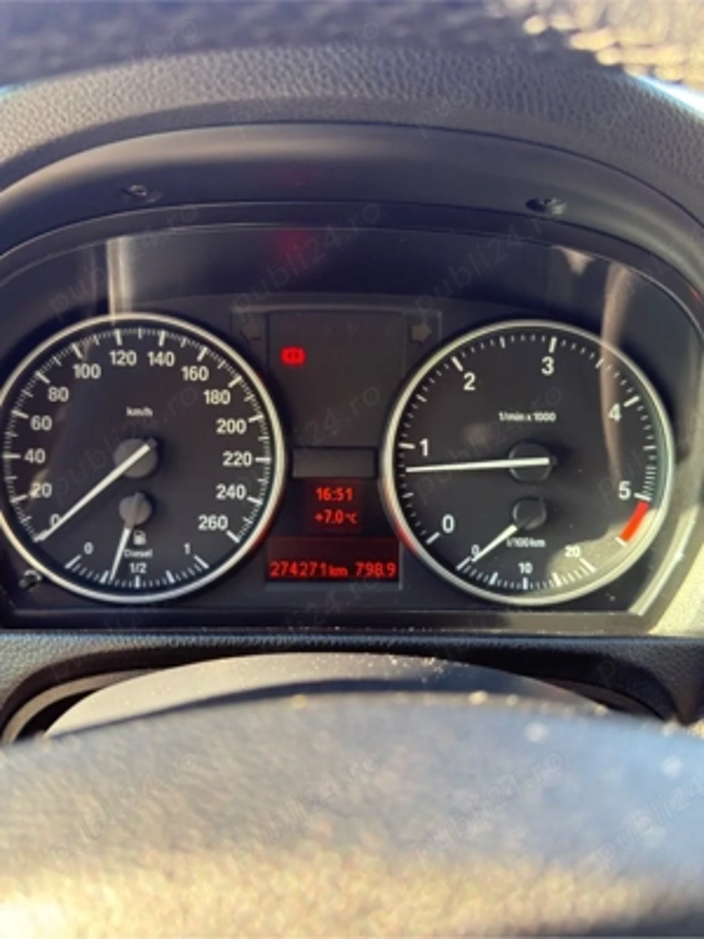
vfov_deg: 52.6
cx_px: 352
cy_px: 470
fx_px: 949
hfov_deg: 40.7
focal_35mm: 35
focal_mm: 6.76
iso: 160
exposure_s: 1/73
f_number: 1.78
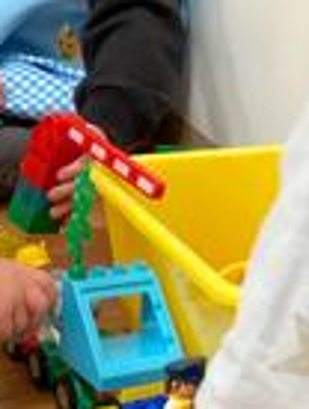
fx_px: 1281
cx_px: 169
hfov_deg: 13.7
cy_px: 76
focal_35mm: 108
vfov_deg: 18.0
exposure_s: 1/87
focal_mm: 3.99
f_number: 1.8
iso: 80
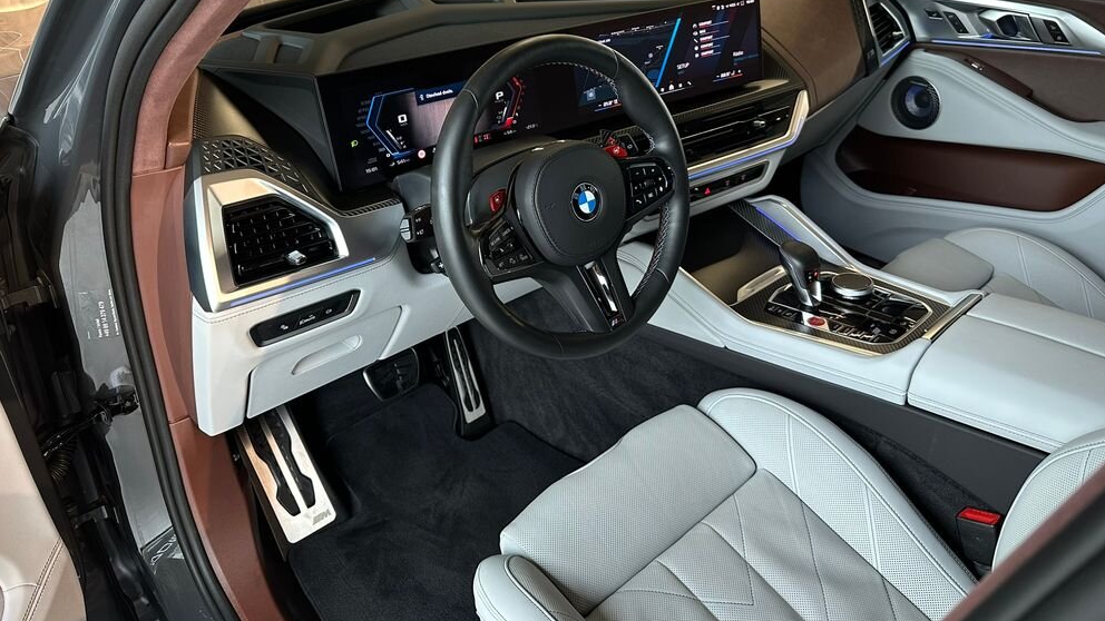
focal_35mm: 27
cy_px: 219
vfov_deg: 42.4
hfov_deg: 69.9
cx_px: 551
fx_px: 791
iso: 250
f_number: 1.78
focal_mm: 6.86
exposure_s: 1/68
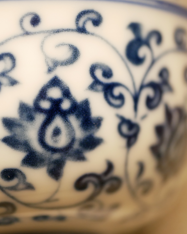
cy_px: 117
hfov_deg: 13.0
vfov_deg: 16.3
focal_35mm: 118
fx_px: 816
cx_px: 50
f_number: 2.8
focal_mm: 45
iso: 1250
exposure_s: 1/100
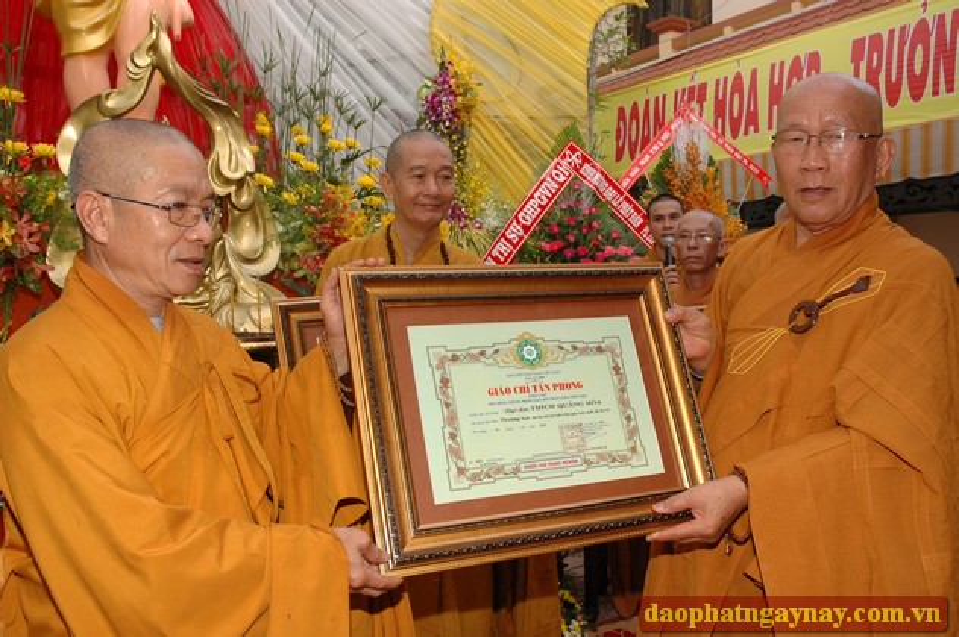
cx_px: 480
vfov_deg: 39.9
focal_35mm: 33
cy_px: 318
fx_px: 878
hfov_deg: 57.3
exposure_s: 1/160
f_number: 6.3
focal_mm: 22
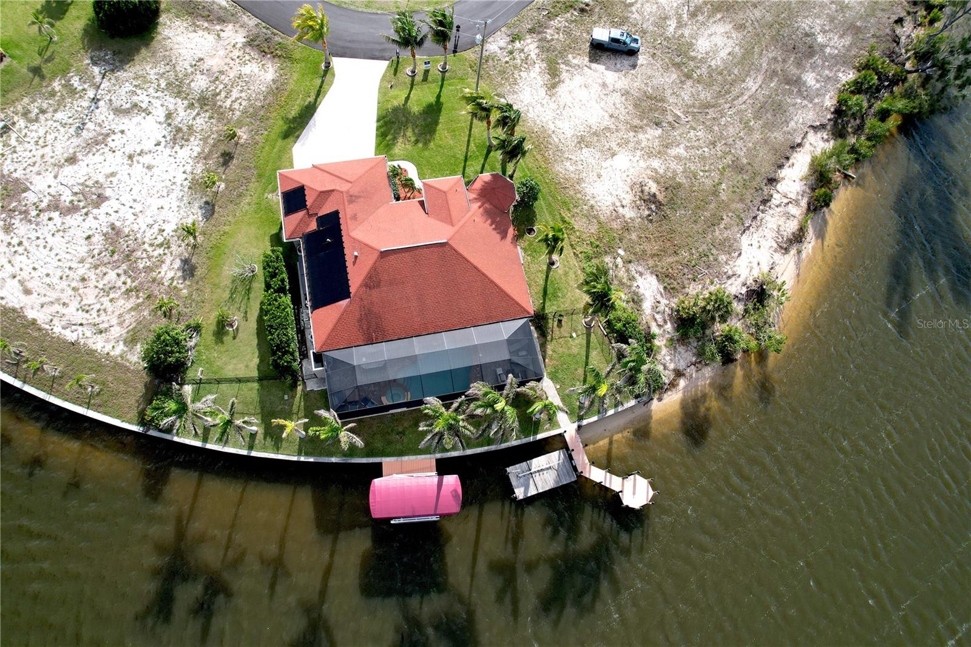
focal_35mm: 22
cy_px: 324
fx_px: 593
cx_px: 486
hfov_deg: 78.6
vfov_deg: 57.2
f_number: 2.8
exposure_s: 1/1250
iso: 130
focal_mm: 8.38
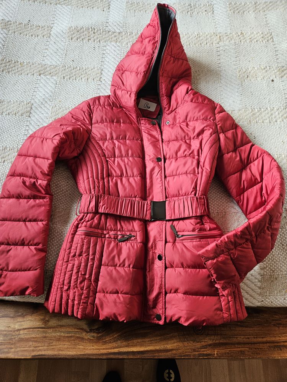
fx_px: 254
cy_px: 191
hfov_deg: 58.9
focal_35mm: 23
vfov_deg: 73.9
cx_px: 144
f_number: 1.8
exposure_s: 1/100
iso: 64
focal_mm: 5.4
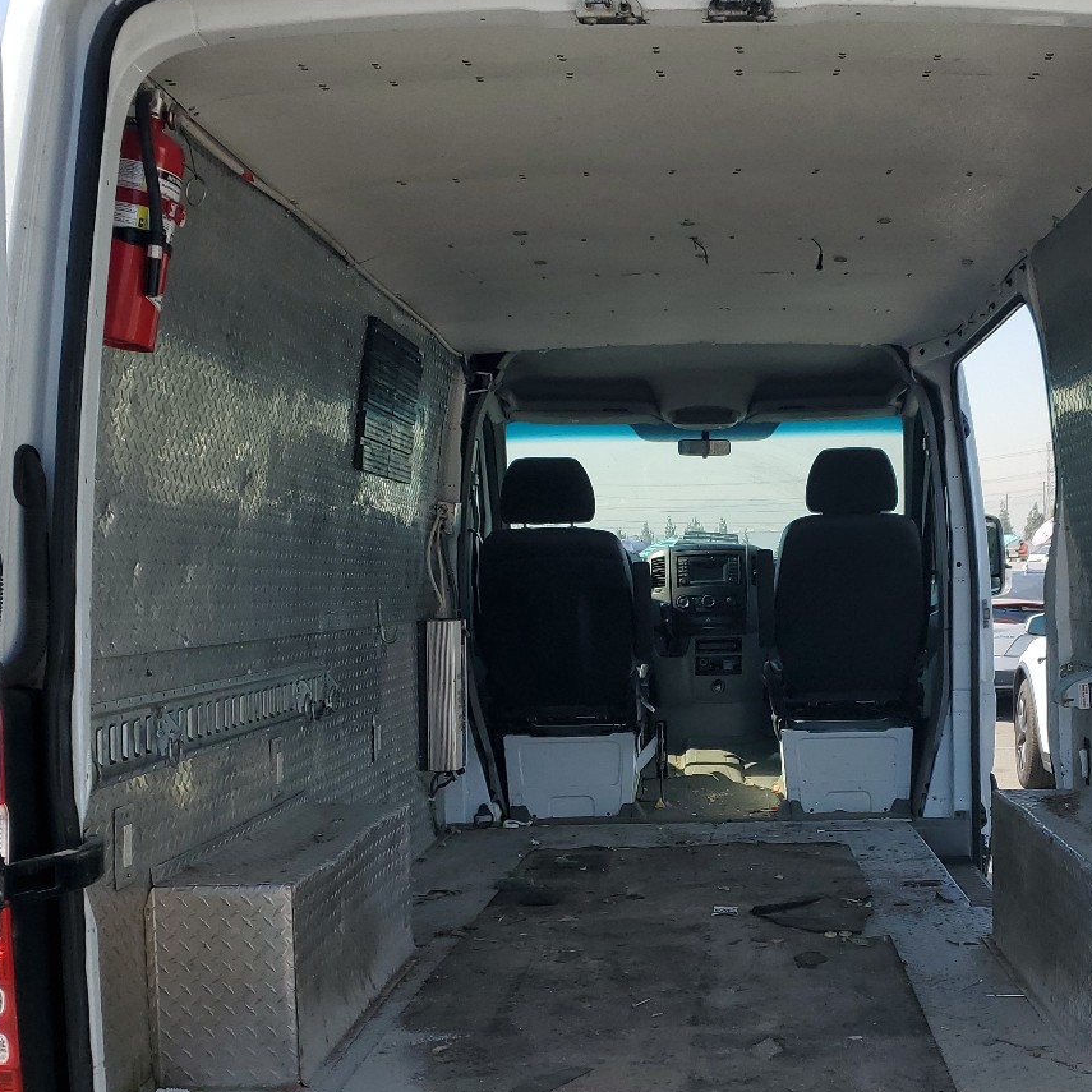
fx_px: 1535
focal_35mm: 43
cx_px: 722
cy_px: 719
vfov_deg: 38.8
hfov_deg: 38.8
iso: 50
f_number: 1.5
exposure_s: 1/2000
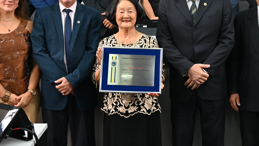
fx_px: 515
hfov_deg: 28.1
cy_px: 21
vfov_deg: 15.9
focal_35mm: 75
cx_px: 166
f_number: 5
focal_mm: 41
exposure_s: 1/125
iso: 1400
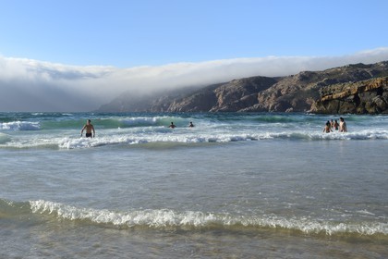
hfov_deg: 44.5
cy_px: 130
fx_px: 474
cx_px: 194
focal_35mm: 44
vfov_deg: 30.5
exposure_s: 1/500
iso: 200
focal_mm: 44
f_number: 11
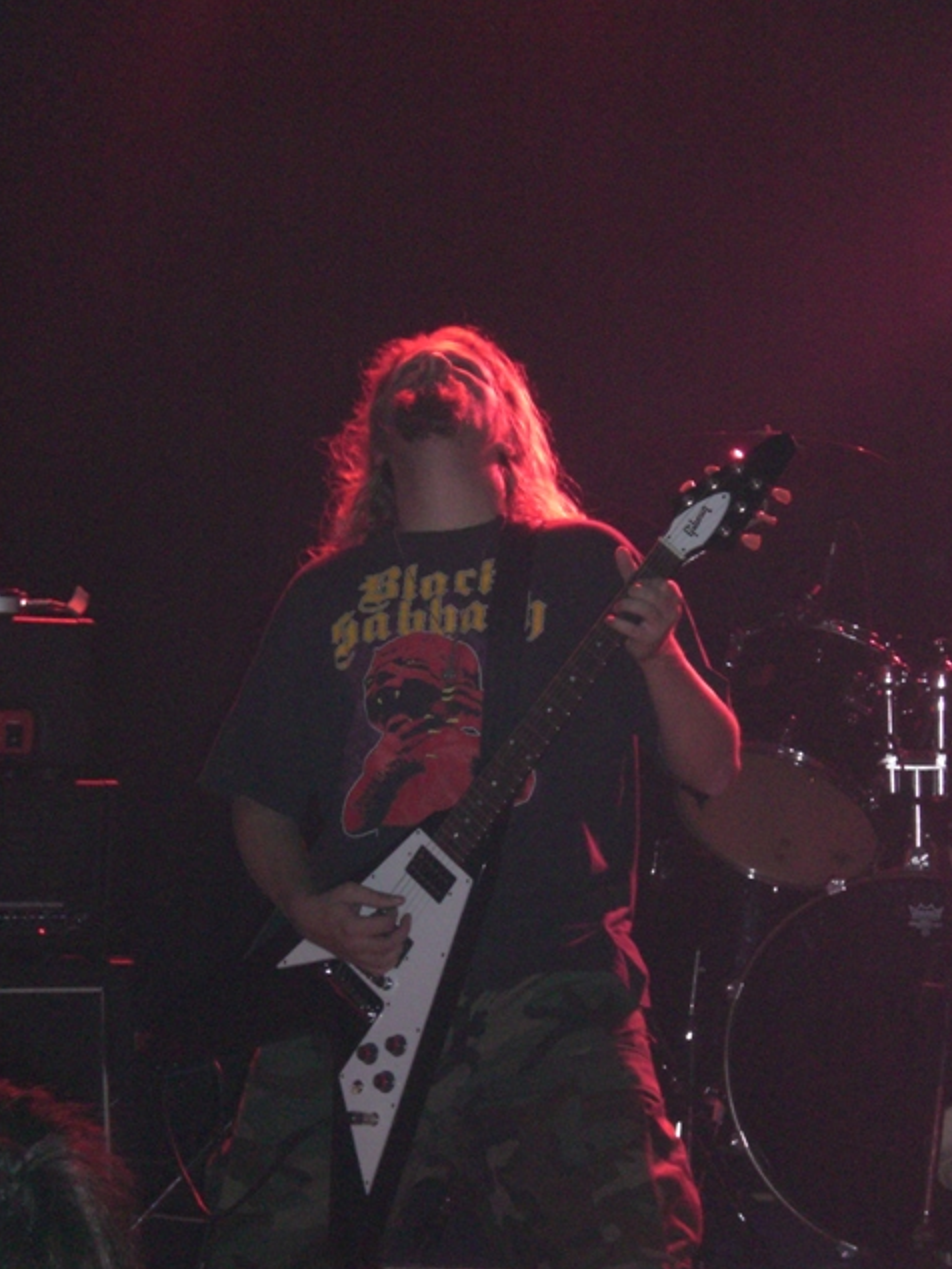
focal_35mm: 115
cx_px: 474
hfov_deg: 12.9
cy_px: 634
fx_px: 4214
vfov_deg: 17.1
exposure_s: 1/60
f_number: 5.9
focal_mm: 18.9
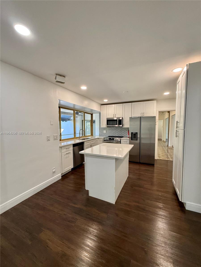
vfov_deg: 102.1
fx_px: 108
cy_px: 134
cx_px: 100
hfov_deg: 85.7
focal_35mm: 14
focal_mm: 2.22
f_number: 2.2
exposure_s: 1/120
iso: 160
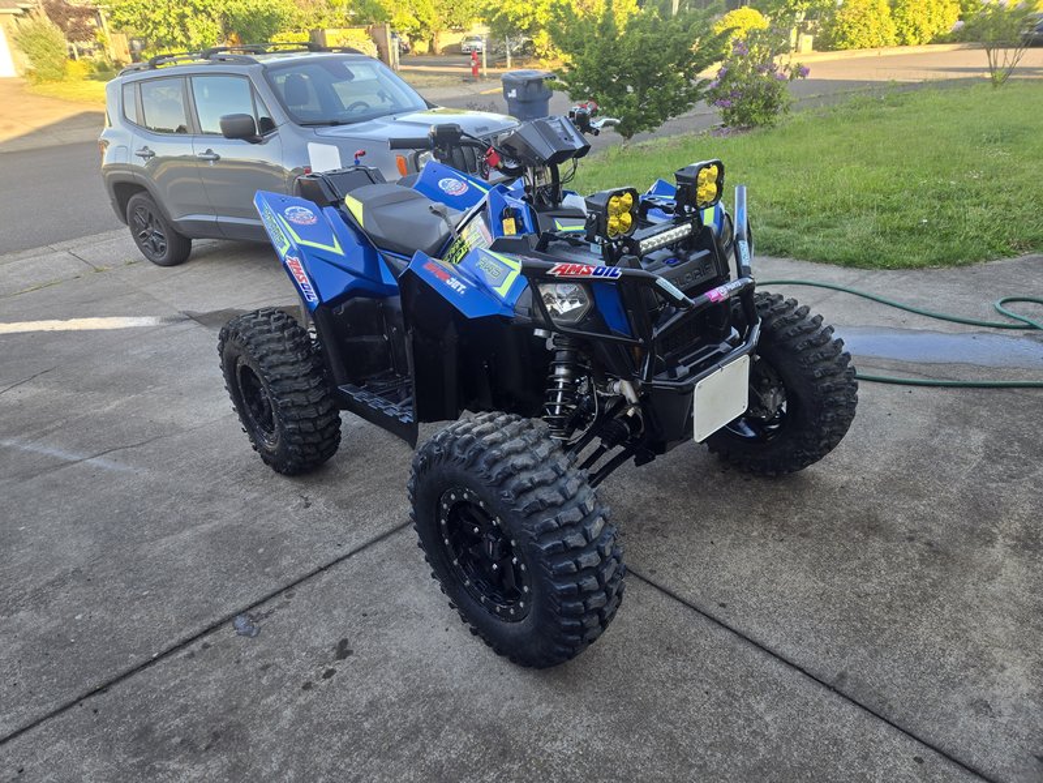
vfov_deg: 58.9
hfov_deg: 73.9
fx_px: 693
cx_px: 522
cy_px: 392
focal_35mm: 23
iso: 32
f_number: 1.8
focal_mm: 5.4
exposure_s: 1/180
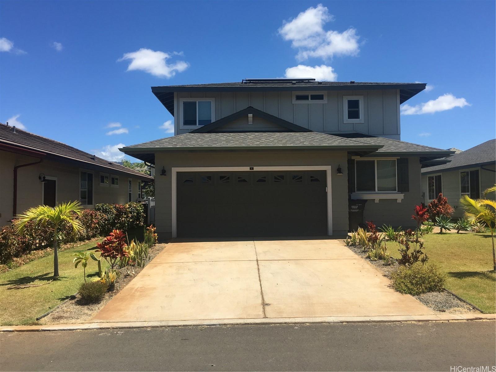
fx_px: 416
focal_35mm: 29
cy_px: 186
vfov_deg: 48.2
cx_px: 248
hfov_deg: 61.7
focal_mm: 4.15
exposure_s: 1/1709
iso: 25
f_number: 2.2
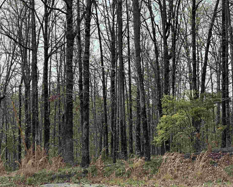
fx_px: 841
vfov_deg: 12.6
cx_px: 123
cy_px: 94
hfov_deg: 15.8
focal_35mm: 122
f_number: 2.8
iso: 32
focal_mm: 9
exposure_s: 1/365
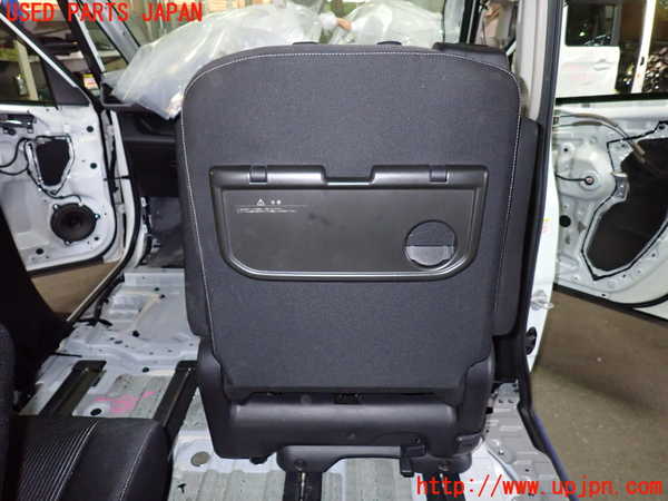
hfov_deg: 69.4
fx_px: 482
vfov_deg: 54.9
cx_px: 334
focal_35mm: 25
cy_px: 250
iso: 800
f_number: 5.6
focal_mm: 4.5
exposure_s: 1/30
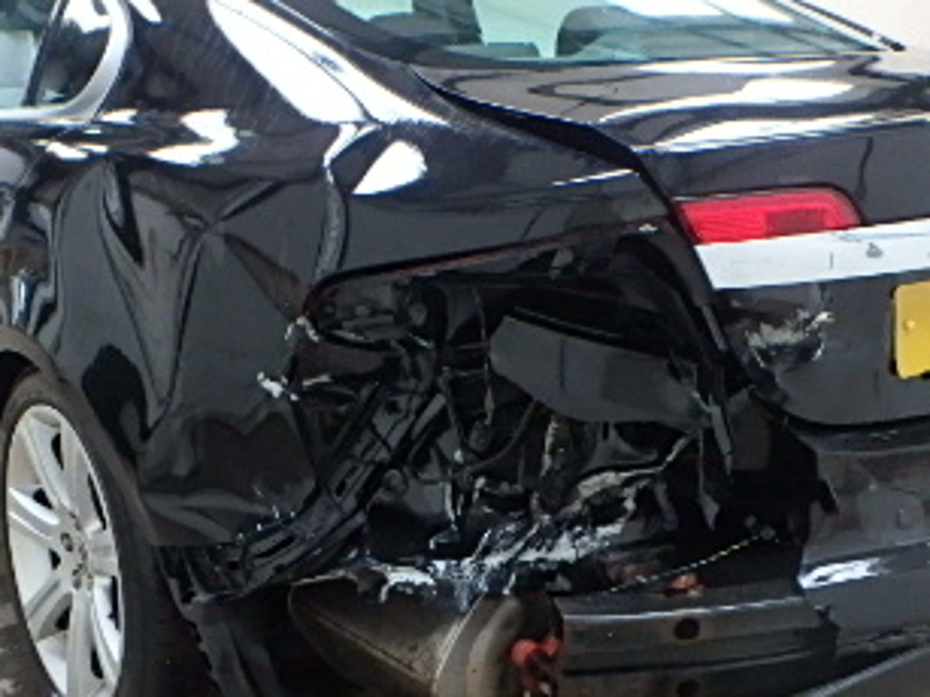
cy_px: 388
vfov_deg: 29.1
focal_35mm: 50
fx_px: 1343
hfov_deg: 38.2
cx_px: 418
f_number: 3.9
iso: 500
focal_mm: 4.2
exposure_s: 1/30
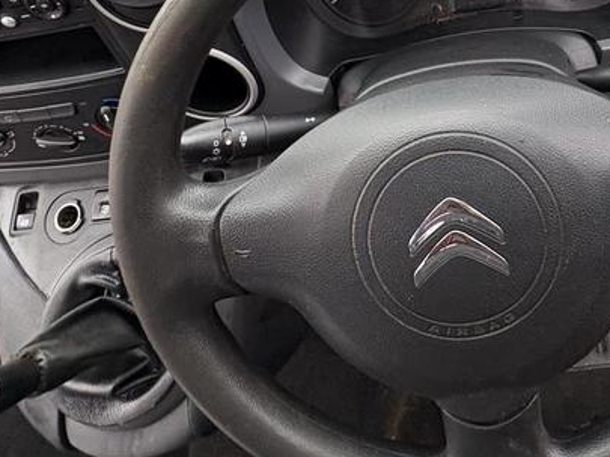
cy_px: 2
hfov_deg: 54.5
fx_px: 546
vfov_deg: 40.0
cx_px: 486
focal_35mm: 31
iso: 160
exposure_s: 1/99
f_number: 2.2
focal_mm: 2.22
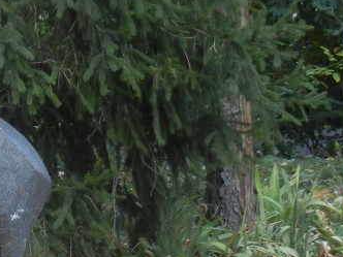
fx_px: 1803
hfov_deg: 10.6
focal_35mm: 182
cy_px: 62
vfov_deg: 8.1
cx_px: -124
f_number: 4
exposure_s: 1/64.6
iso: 160
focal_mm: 10.6
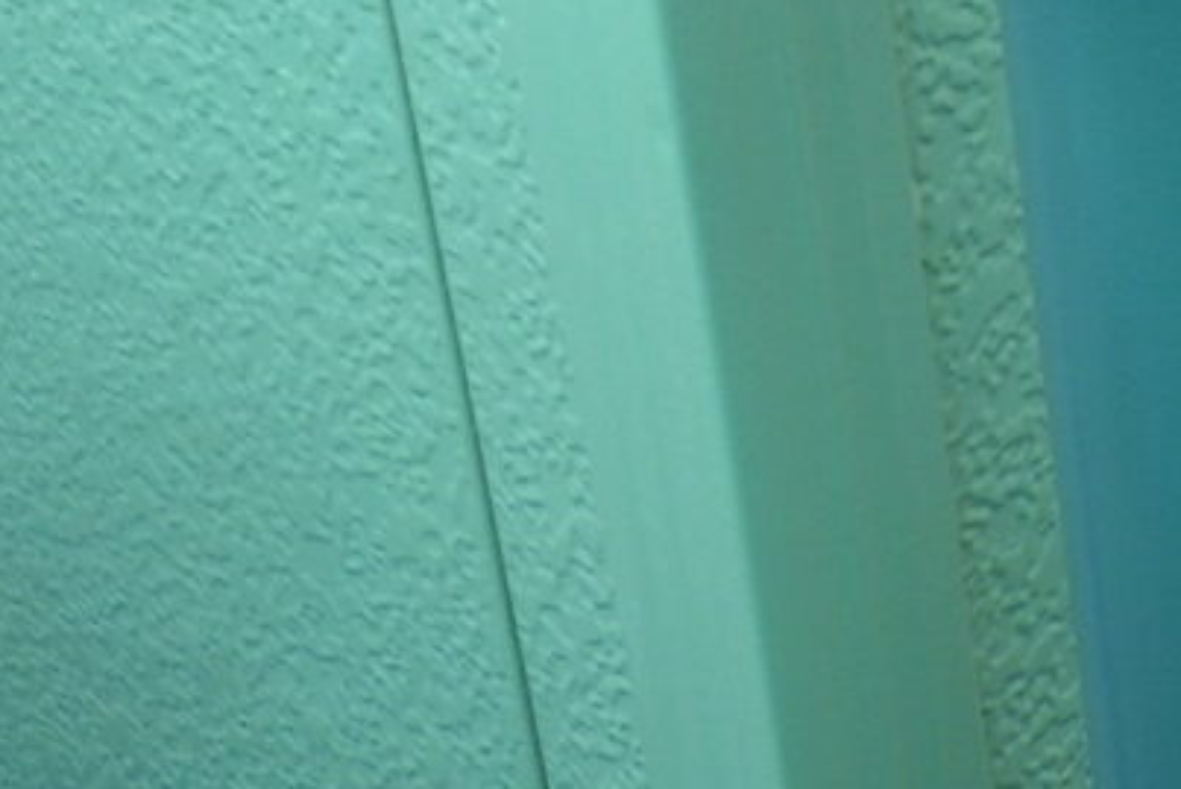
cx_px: 1395
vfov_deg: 17.4
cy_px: -197
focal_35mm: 74
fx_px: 2428
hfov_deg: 24.8
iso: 125
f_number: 3.5
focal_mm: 5
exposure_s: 1/100
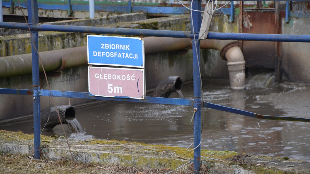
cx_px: 155
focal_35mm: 166
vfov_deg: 7.3
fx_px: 1361
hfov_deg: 13.0
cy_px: 93
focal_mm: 105
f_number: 6.3
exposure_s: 1/160
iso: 200
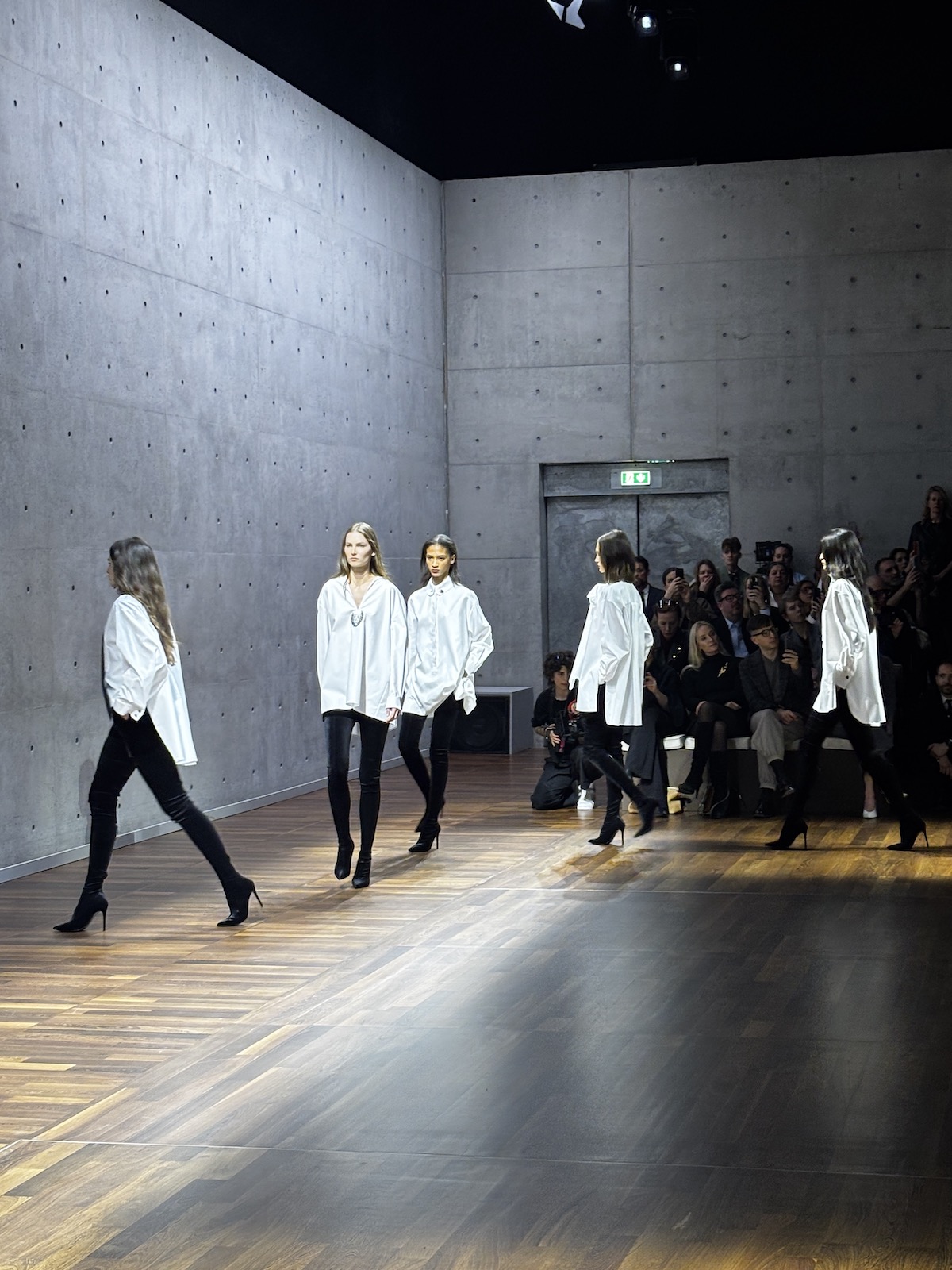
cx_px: 476
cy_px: 635
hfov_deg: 28.0
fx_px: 1907
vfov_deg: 36.8
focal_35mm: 52
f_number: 1.6
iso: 80
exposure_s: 1/60
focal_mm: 5.96
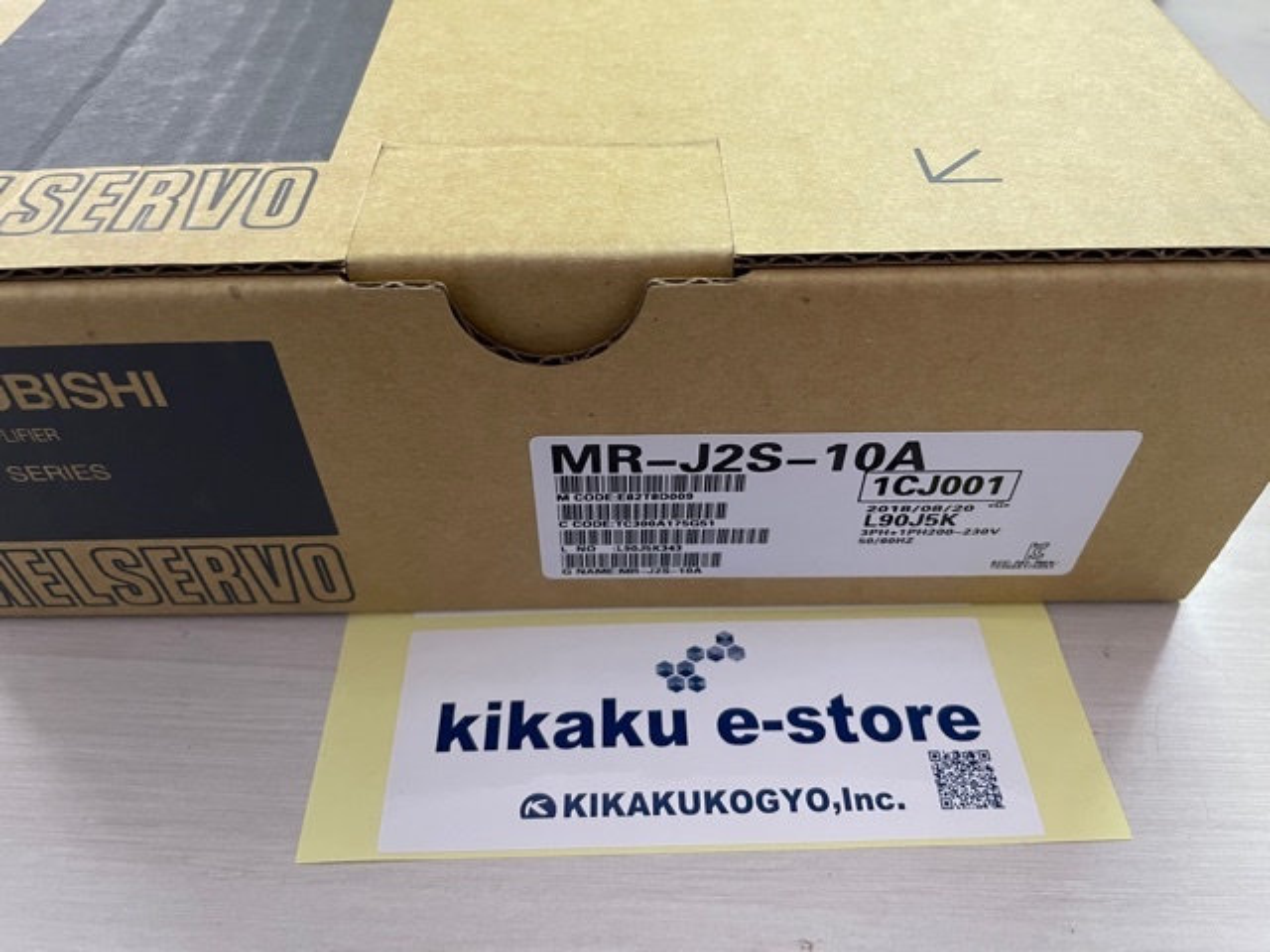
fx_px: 954
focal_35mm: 26
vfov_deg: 53.1
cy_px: 476
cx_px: 635
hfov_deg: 67.3
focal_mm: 4.2
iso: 200
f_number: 1.6
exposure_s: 1/50
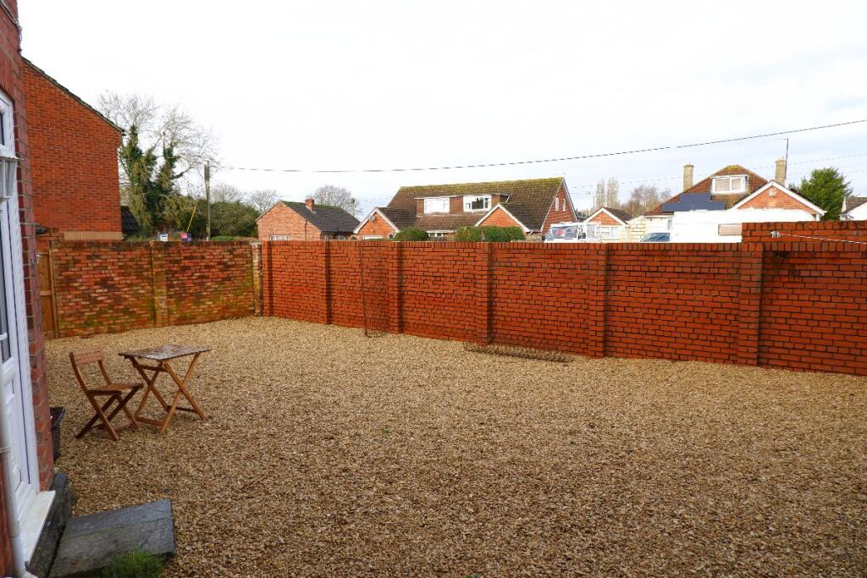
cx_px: 434
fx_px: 554
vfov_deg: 55.1
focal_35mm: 23
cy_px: 289
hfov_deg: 76.1
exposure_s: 1/170
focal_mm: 15
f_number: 5
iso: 200
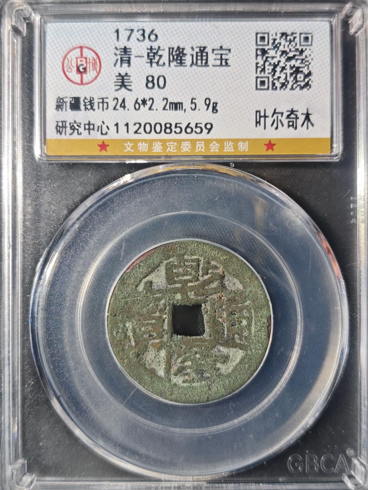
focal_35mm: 45
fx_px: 638
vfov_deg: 42.1
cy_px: 245
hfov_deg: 32.2
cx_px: 184
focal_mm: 5.85
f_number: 1.63
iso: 50
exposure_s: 1/155
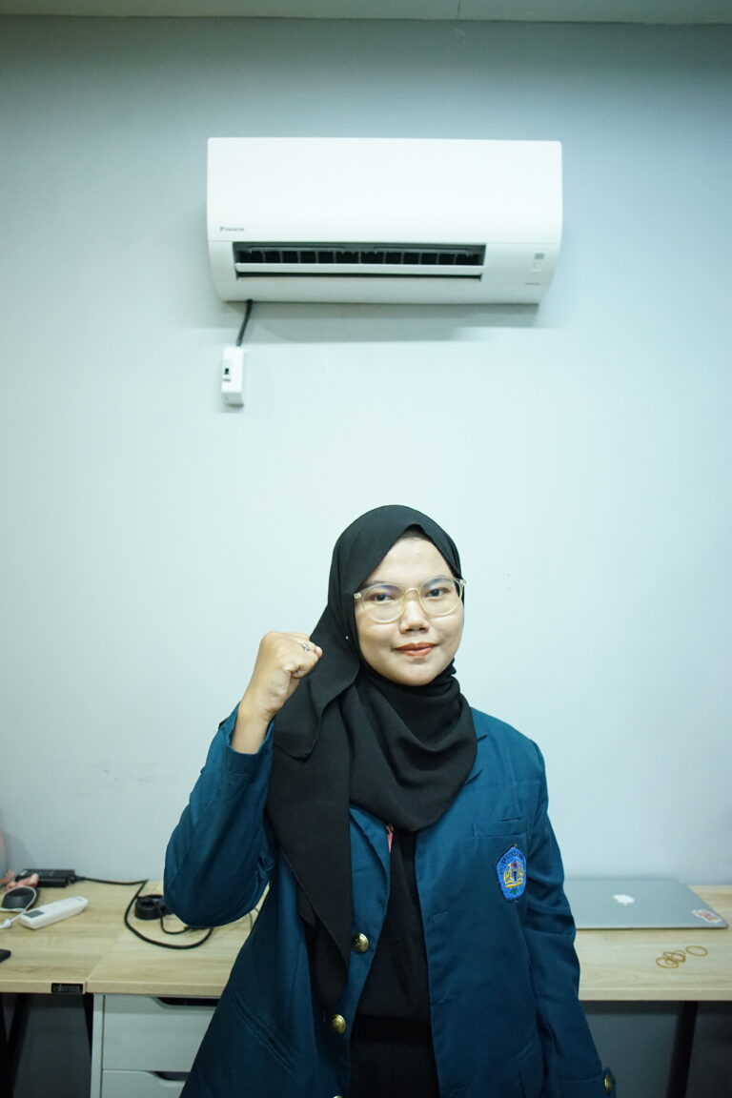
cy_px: 549
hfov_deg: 53.1
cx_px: 366
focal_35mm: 24
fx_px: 732
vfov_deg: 73.7
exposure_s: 1/125
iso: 5000
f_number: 2.8
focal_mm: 24
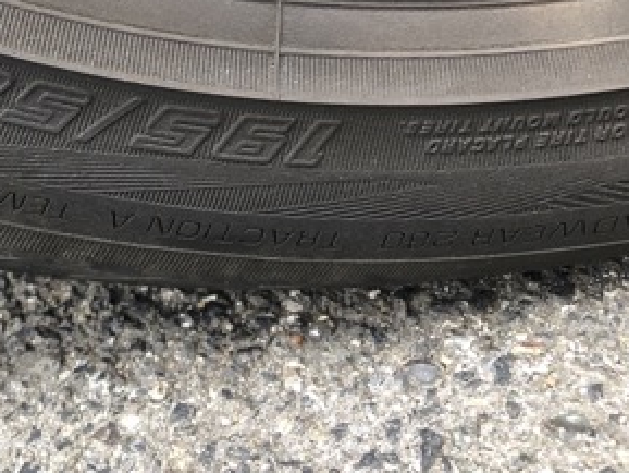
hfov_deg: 29.8
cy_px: 57
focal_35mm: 62
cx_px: 59
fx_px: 1127
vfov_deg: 23.1
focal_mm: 3.99
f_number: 1.8
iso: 25
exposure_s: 1/40
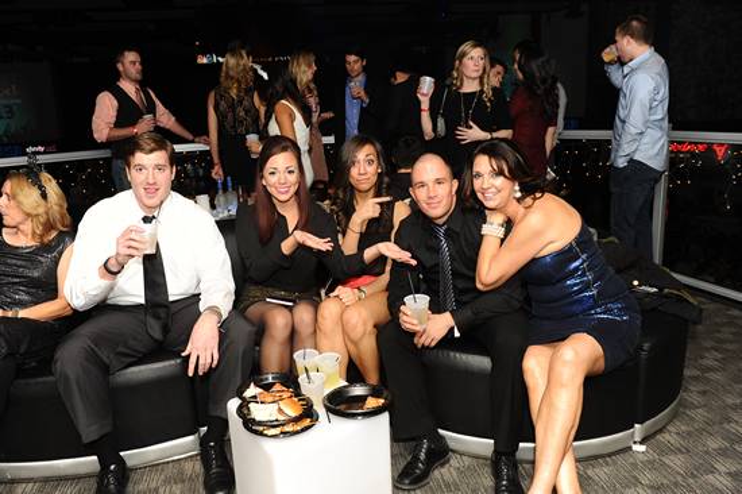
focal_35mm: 29
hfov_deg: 63.7
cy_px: 247
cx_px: 371
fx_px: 597
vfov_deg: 44.9
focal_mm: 29
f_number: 4.8
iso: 800
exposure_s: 1/250
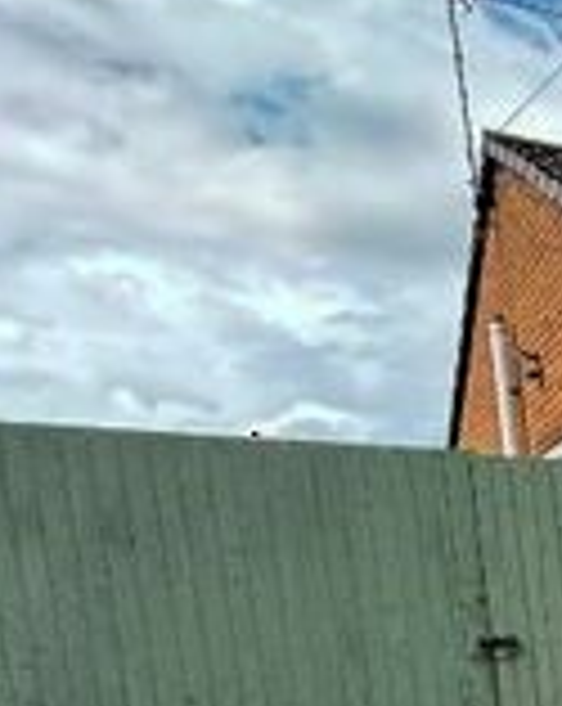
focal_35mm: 61
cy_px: 843
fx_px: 1272
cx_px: 1299
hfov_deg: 15.5
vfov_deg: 27.4
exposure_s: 1/379
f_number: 2.2
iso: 40
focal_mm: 2.22
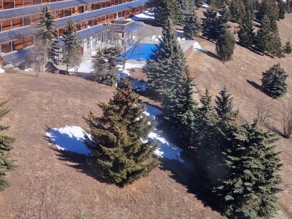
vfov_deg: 25.4
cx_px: 114
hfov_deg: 33.6
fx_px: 481
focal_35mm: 57
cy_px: 55
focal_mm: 5.4
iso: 50
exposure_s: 1/564
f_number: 1.8
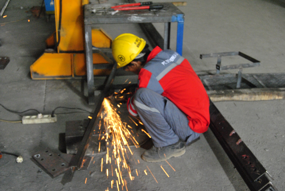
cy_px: 96
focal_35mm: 46
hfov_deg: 42.3
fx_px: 369
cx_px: 142
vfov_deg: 29.0
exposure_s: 1/60
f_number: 5.6
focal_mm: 31
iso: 1600
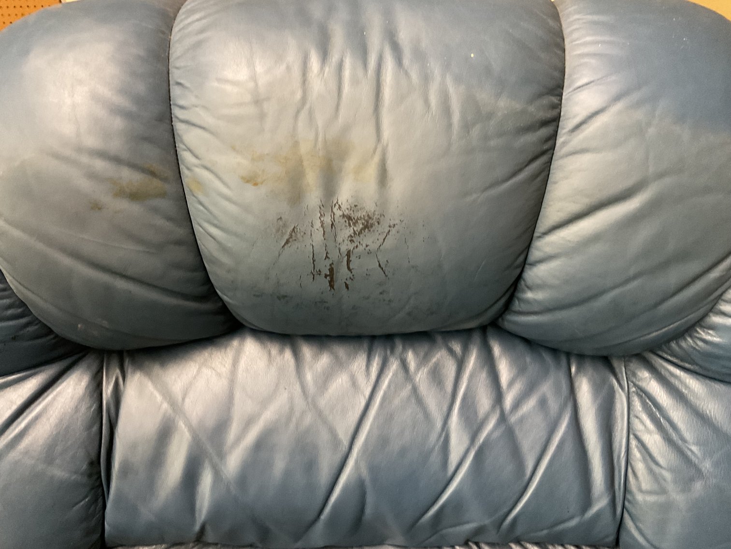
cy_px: 274
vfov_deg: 48.2
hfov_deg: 61.7
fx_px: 612
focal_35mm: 29
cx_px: 366
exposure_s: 1/30
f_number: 1.8
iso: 320
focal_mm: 3
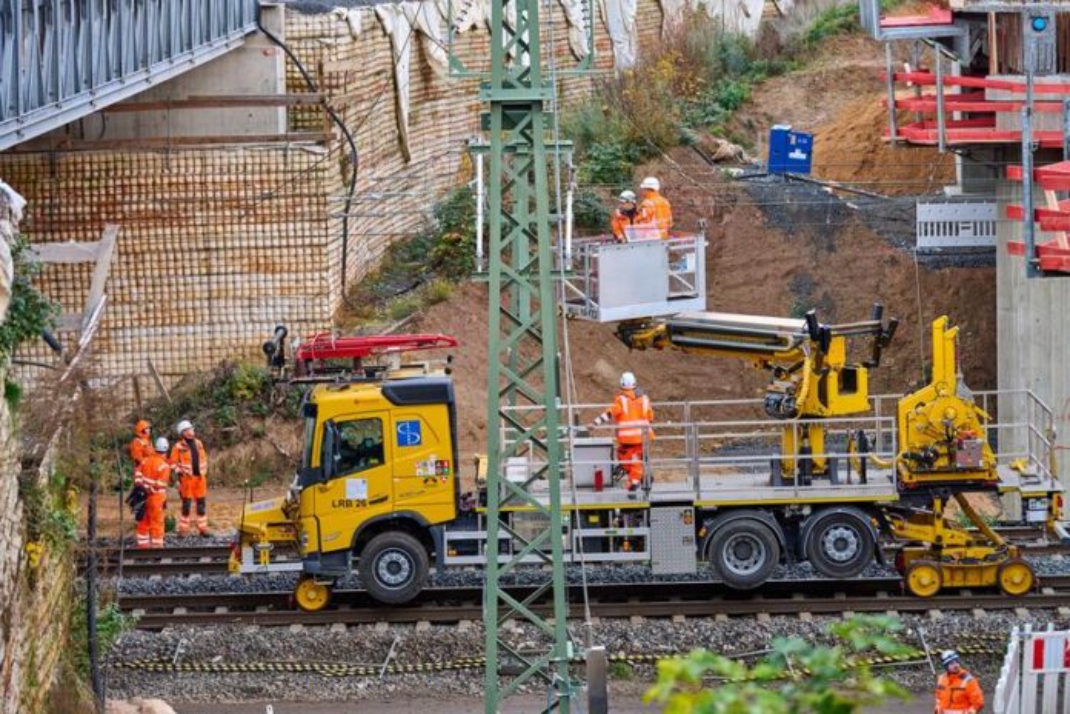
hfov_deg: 17.6
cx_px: 535
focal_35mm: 116
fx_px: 3448
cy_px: 357
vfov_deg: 11.8
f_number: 4
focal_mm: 116
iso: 2500
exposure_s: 1/640
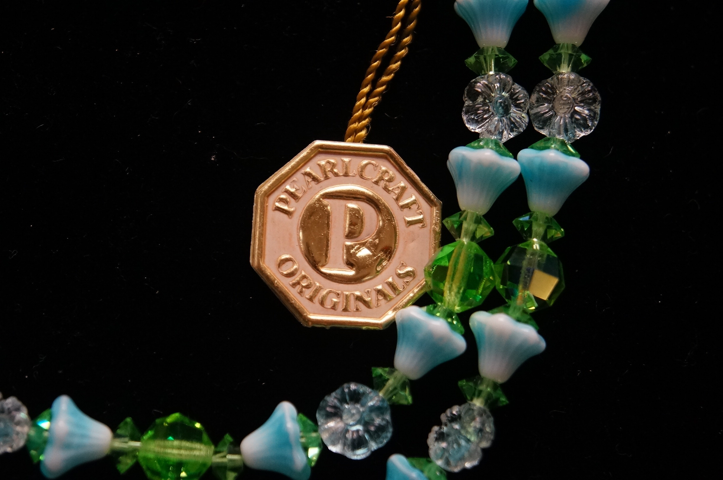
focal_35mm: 82
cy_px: 240
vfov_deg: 16.5
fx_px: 1654
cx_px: 362
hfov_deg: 24.7
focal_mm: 55
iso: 1250
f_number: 5.6
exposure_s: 1/100
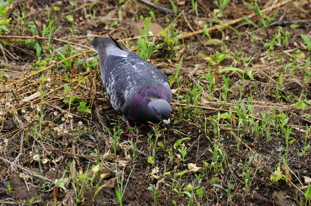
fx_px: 3879
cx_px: 156
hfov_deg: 4.6
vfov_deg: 3.0
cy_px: 103
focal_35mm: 450
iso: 3200
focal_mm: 300
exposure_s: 1/500
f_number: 6.3
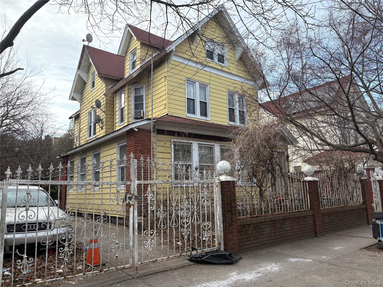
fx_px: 288
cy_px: 144
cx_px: 192
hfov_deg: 67.3
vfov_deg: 53.1
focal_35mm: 26
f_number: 1.6
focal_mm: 5.96
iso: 64
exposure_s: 1/1667
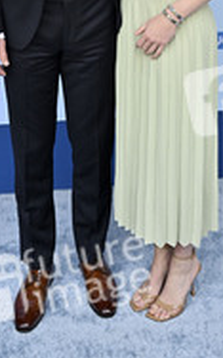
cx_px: 109
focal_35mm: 76
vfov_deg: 25.7
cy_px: -4
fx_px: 741
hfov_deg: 17.1
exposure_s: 1/320
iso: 640
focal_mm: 35
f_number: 6.3
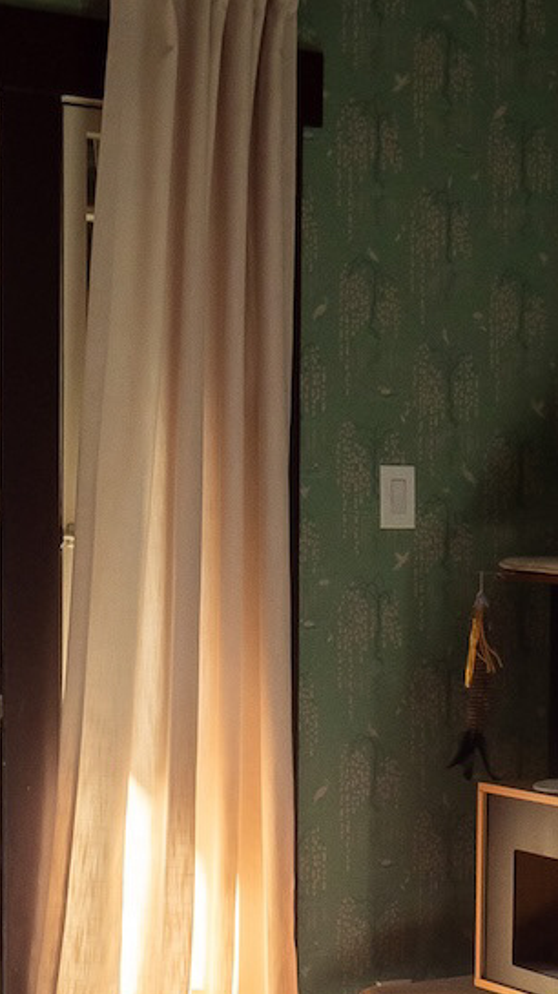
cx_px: 687
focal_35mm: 80
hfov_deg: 14.6
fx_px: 2107
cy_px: 888
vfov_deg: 25.7
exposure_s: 1/80
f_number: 3.2
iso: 200
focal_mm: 10
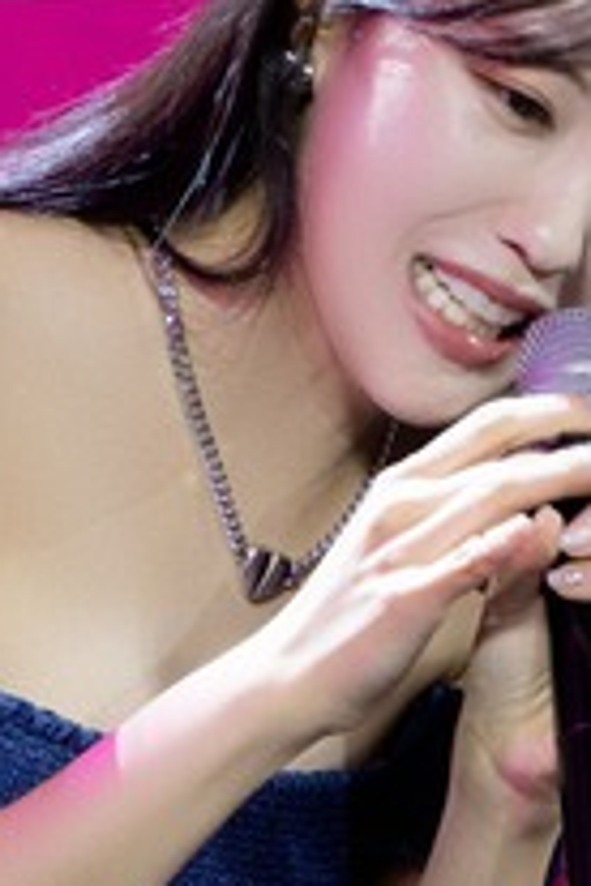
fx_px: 20708
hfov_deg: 1.6
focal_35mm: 841
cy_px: 552
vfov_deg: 2.5
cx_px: 287
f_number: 3.2
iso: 500
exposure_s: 1/200
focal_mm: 135
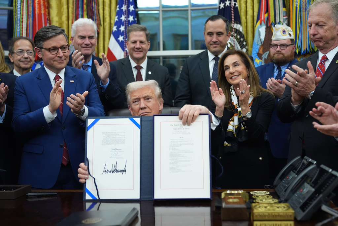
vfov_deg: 27.0
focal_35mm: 50
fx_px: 469
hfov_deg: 39.6
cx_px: 169
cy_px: 113
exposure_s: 1/200
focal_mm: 50
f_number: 2.8
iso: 5000
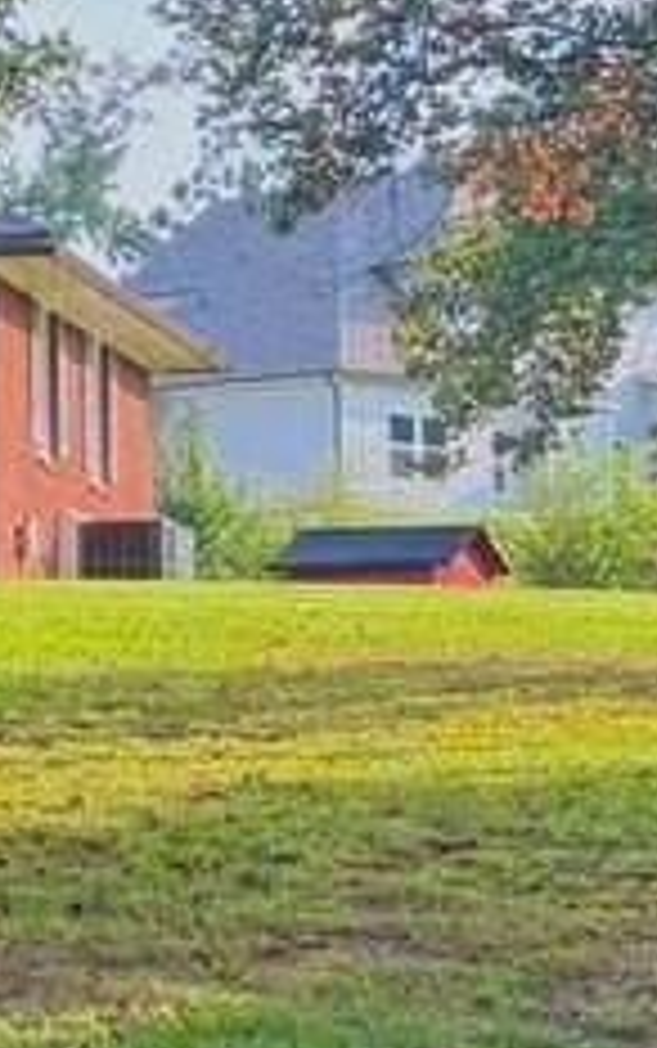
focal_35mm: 121
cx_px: -1107
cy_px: 112
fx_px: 3460
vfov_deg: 17.0
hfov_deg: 9.3
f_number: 1.6
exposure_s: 1/472
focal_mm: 5.96
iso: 64
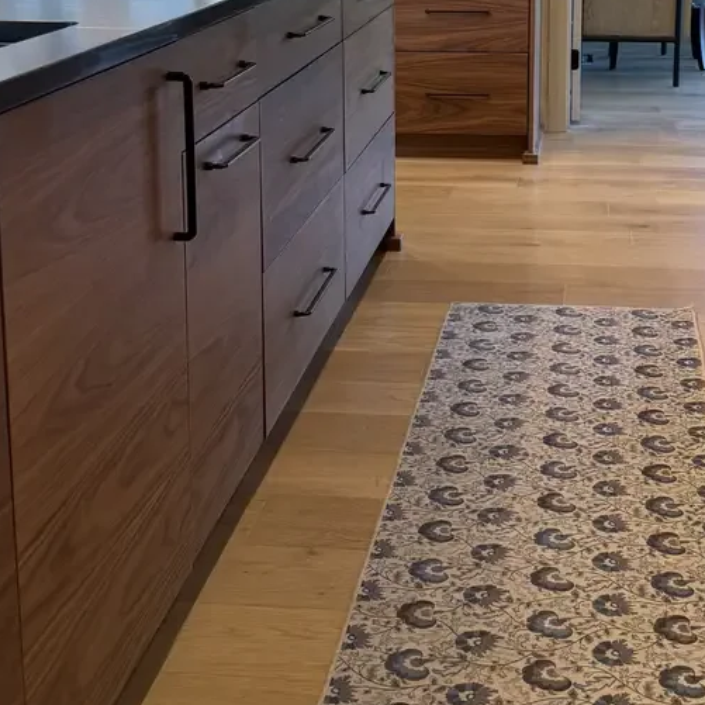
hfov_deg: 28.0
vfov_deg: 27.6
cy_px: 149
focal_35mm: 61
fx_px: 1406
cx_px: 447
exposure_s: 1/120
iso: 250
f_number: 1.78
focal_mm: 6.76
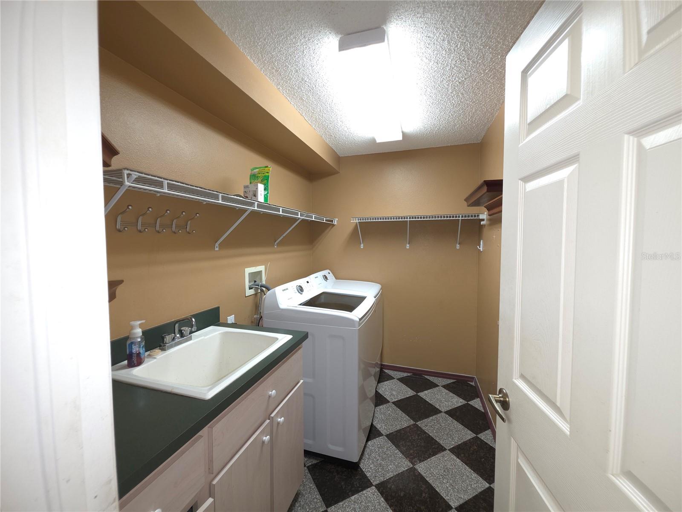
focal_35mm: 13
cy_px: 256
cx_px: 341
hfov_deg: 106.2
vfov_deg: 89.9
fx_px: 256
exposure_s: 1/10
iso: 50
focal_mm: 2.2
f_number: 1.9
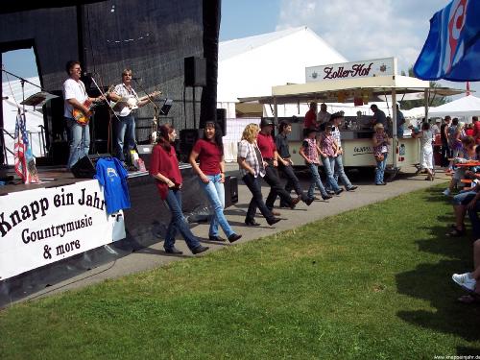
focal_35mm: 39
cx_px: 240
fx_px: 541
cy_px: 180
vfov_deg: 36.8
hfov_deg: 47.9
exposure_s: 1/1000
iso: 100
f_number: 4
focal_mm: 8
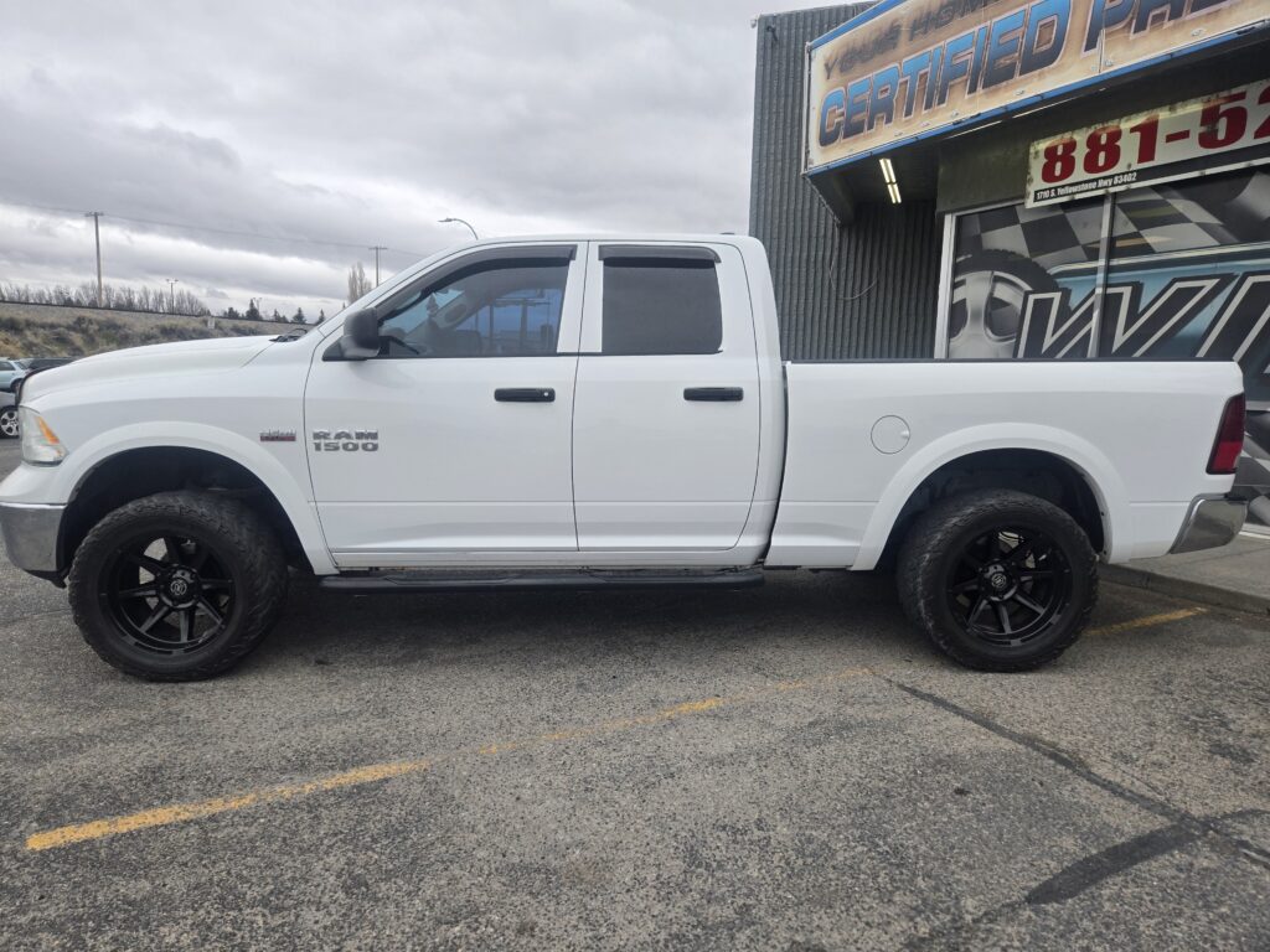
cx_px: 635
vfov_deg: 58.9
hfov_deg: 73.9
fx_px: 844
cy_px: 476
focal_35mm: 23
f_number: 1.8
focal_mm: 5.4
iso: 80
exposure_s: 1/892
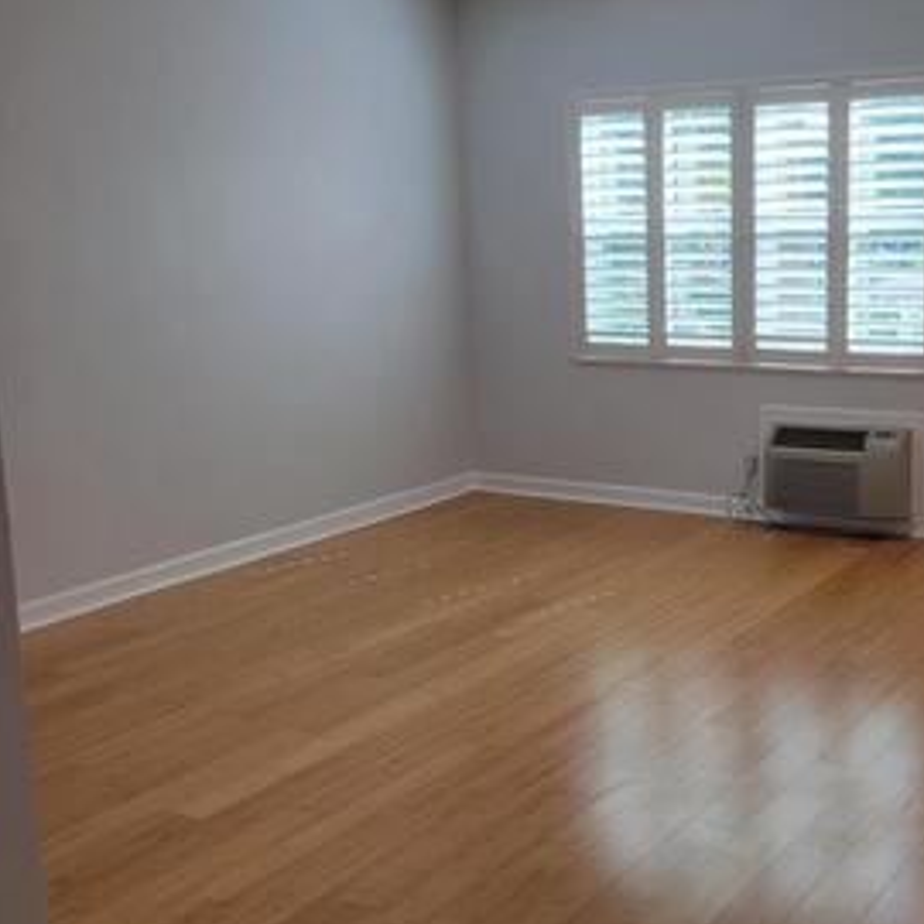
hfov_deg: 46.9
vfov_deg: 48.4
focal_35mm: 34
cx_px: 678
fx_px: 1027
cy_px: 452
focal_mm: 5.4
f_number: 1.8
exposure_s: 1/192
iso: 40
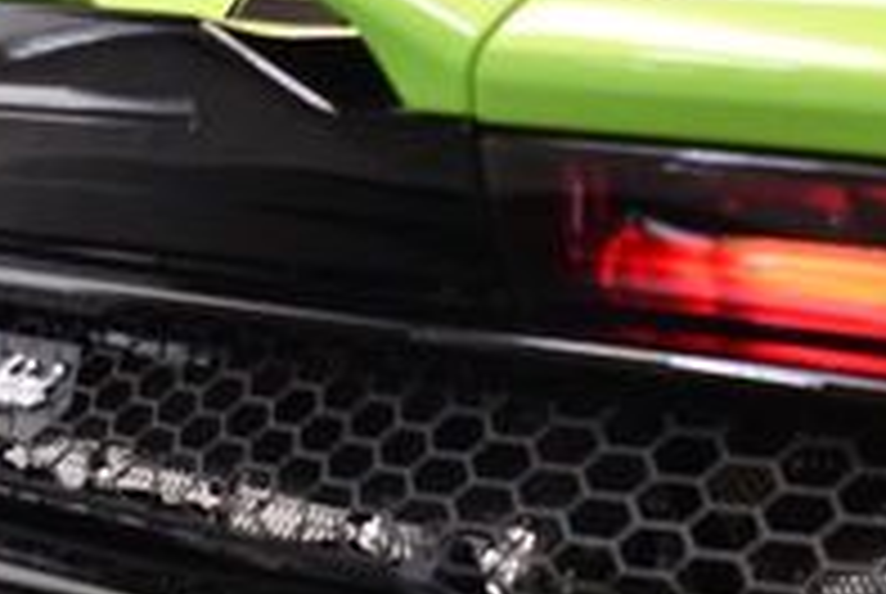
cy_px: 641
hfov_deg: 9.8
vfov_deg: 6.6
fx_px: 5127
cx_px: 873
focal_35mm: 208
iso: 1600
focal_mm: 32
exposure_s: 1/125
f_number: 4.5
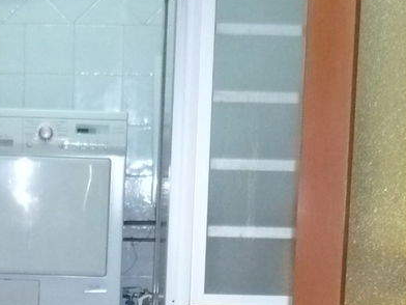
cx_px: -17
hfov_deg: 13.6
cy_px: 458
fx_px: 1677
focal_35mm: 143
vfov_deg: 10.0
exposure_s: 1/30
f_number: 2.8
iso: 320
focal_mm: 5.8
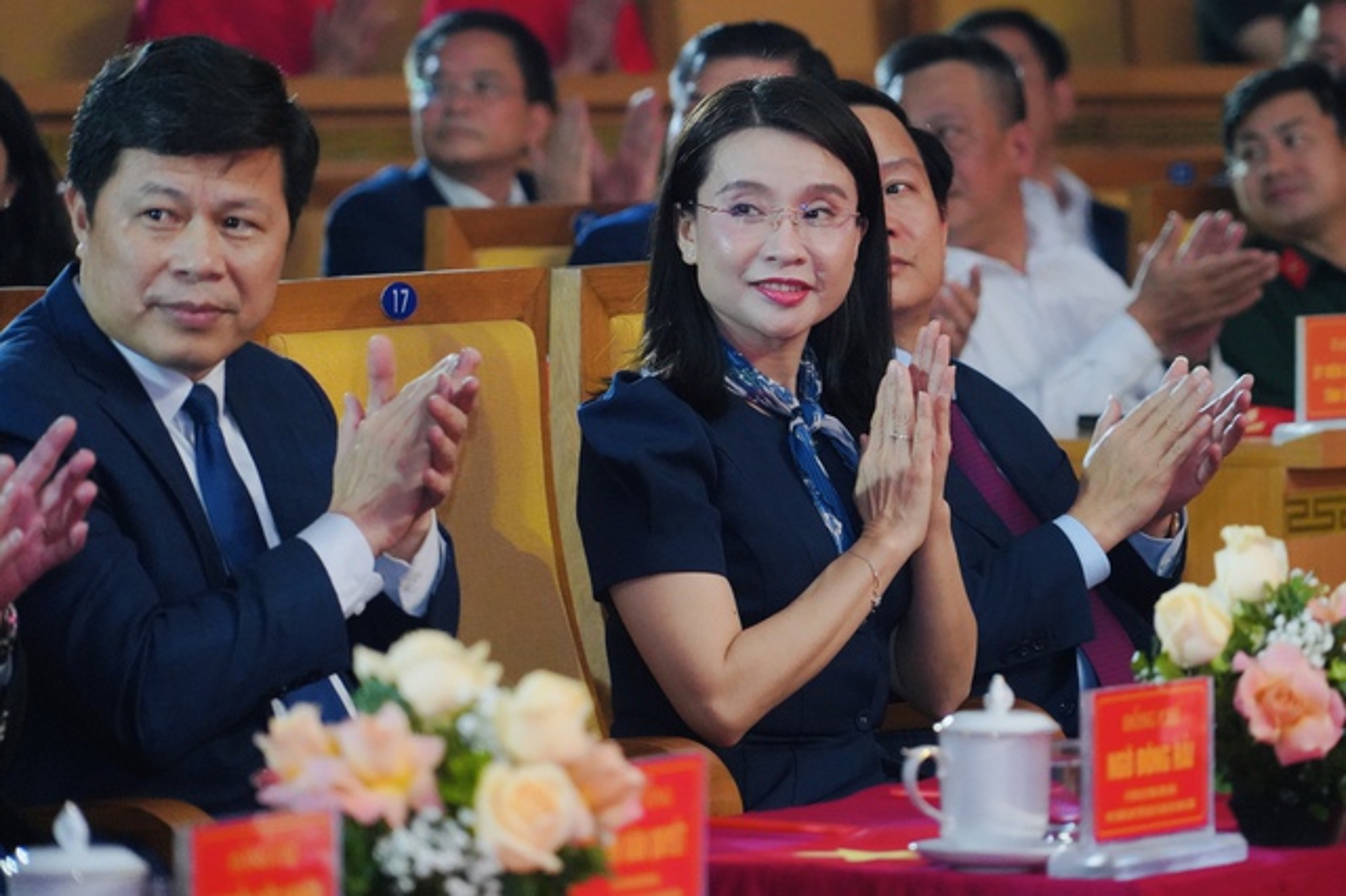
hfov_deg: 8.6
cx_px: 673
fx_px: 8968
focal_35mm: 240
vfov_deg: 5.7
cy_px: 448
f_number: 6.3
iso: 8000
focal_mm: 240
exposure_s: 1/160
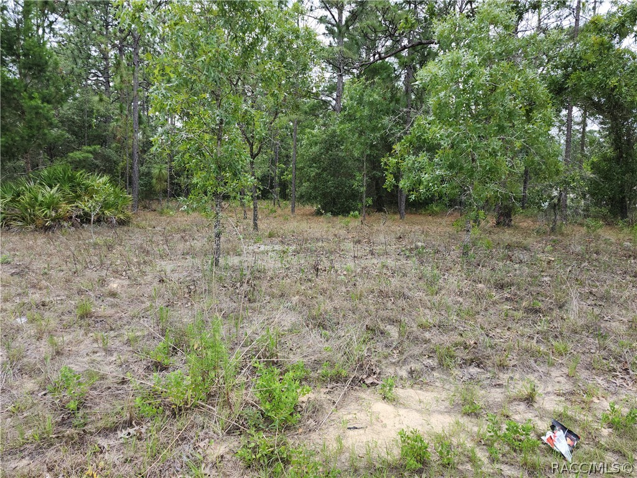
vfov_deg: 58.9
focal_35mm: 23
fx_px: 423
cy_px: 239
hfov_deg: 73.9
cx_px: 318
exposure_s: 1/579
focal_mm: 5.54
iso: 25
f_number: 1.8
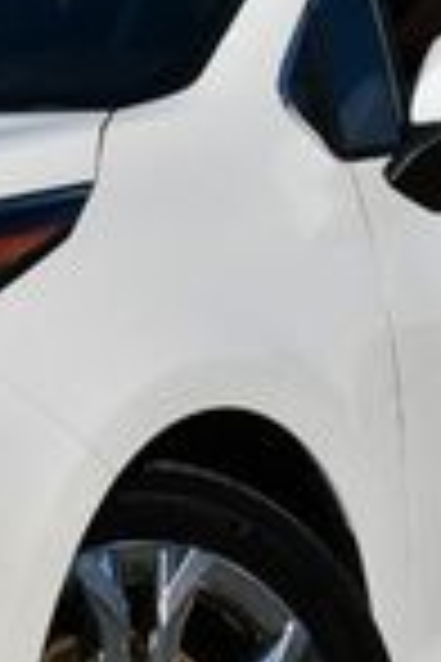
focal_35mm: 270
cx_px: -99
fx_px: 4961
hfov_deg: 5.1
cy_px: 194
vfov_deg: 7.6
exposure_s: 1/400
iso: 100
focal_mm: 31
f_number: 10
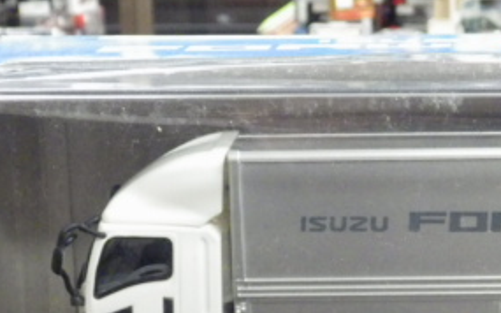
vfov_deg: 11.0
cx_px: 401
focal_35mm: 119
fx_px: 1624
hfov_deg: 17.4
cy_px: 244
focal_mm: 9
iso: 1000
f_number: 3.8
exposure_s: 1/25
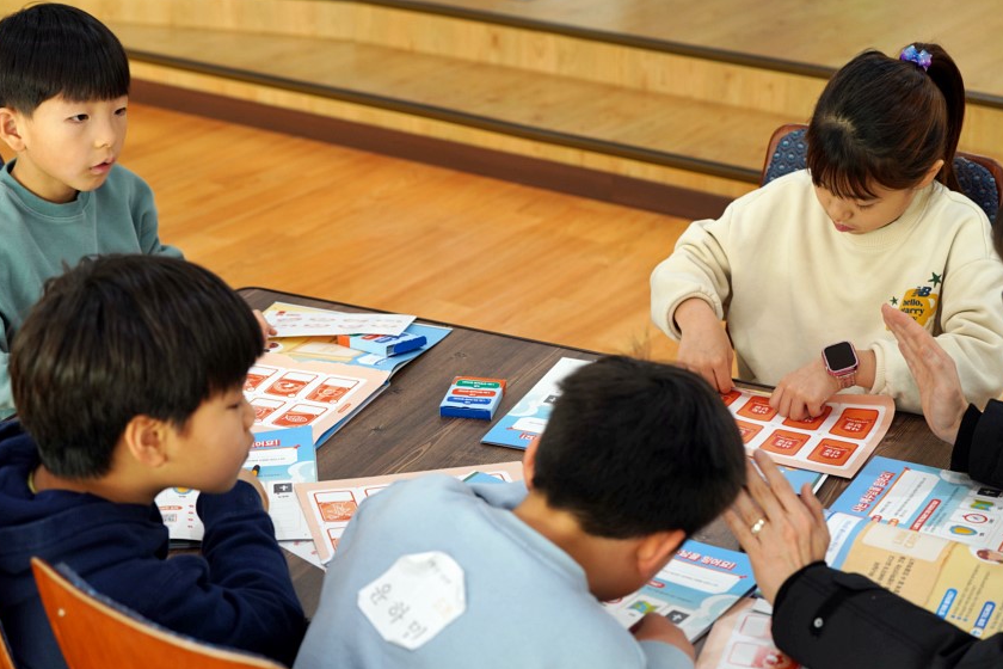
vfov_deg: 18.2
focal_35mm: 75
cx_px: 486
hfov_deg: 27.0
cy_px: 325
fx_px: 2089
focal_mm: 70
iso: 640
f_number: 4
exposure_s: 1/160
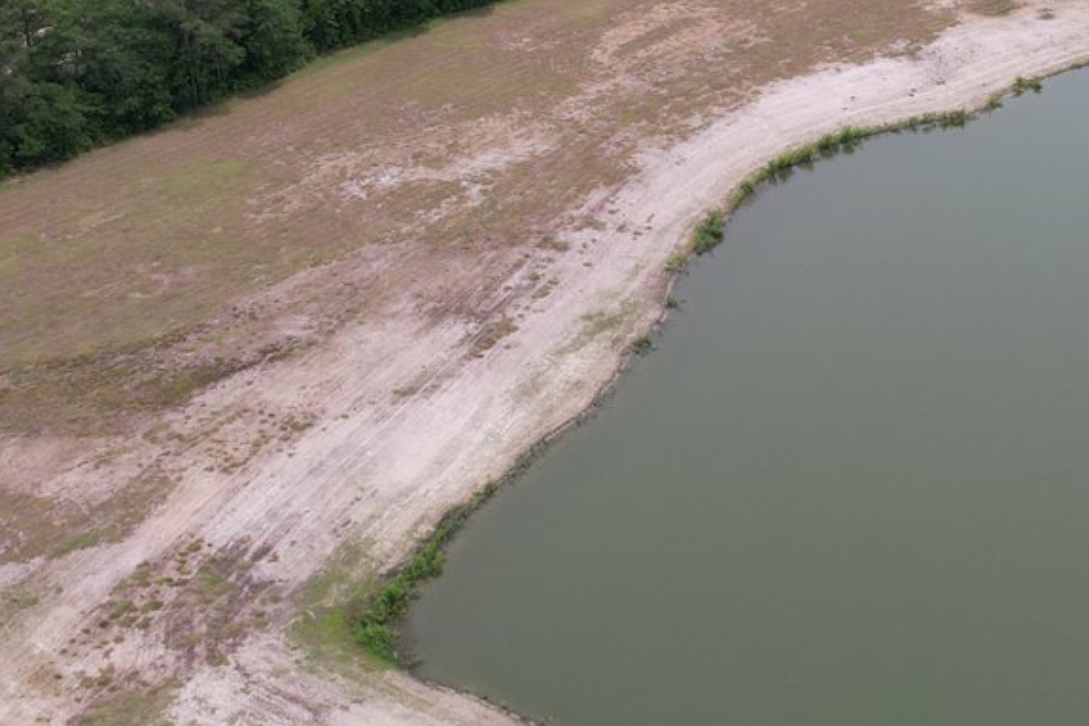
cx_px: 852
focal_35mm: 65
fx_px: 1966
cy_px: 196
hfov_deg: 30.3
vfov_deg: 20.8
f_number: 2.8
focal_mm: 8.38
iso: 130
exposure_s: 1/2000
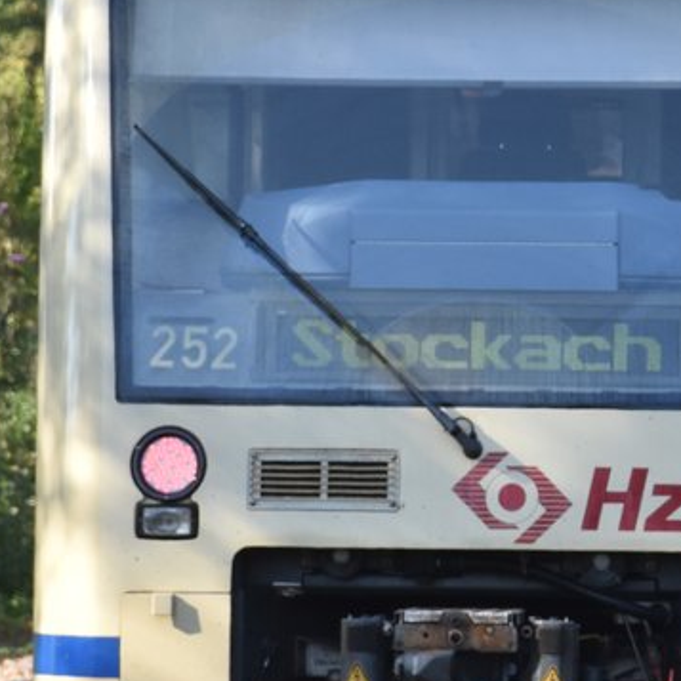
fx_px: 10003
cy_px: 235
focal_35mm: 449
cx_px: 556
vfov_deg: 3.9
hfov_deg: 3.9
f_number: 8
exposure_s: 1/500
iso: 500
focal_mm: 105
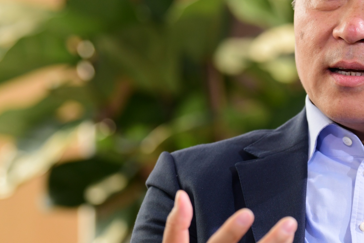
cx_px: 294
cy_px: 127
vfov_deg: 4.3
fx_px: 3226
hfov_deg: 6.5
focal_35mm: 319
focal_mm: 125
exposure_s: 1/800
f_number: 2.8
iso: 400
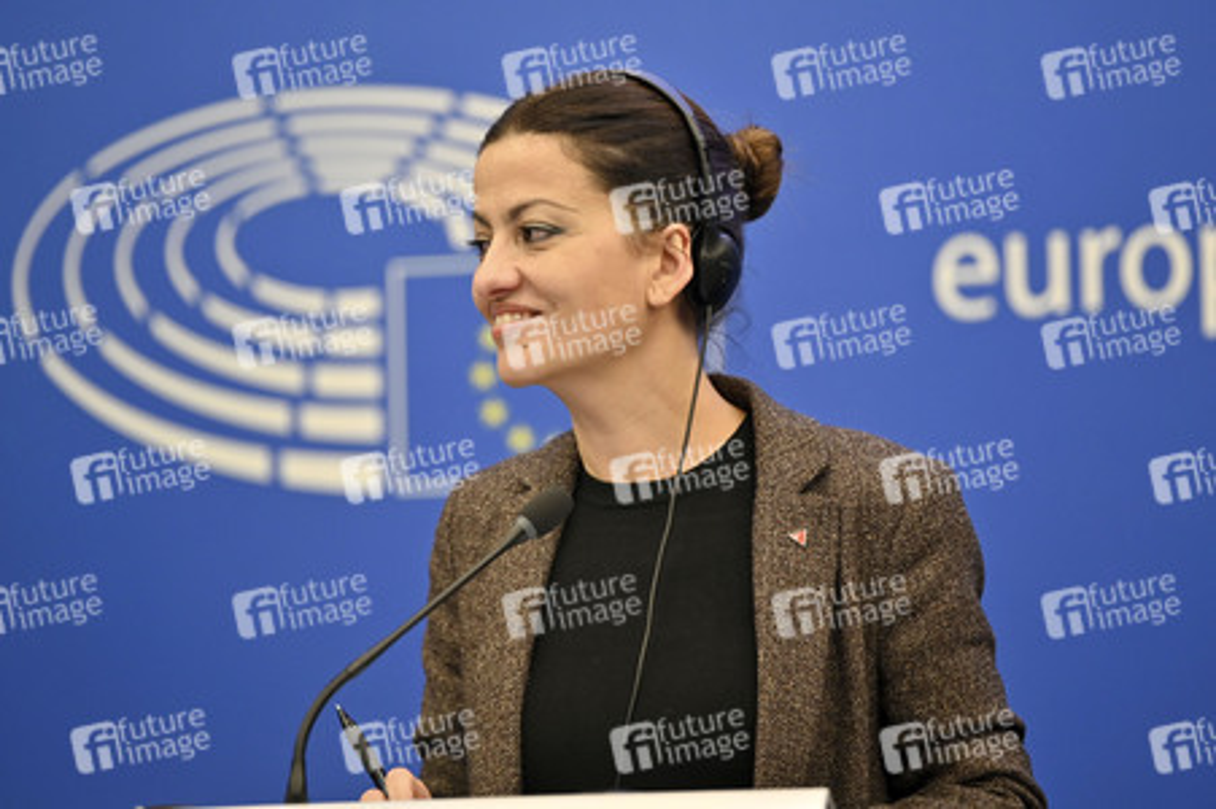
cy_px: 404
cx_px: 608
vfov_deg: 7.8
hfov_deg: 11.8
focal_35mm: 175
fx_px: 5907
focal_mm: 175
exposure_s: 1/160
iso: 640
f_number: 2.8
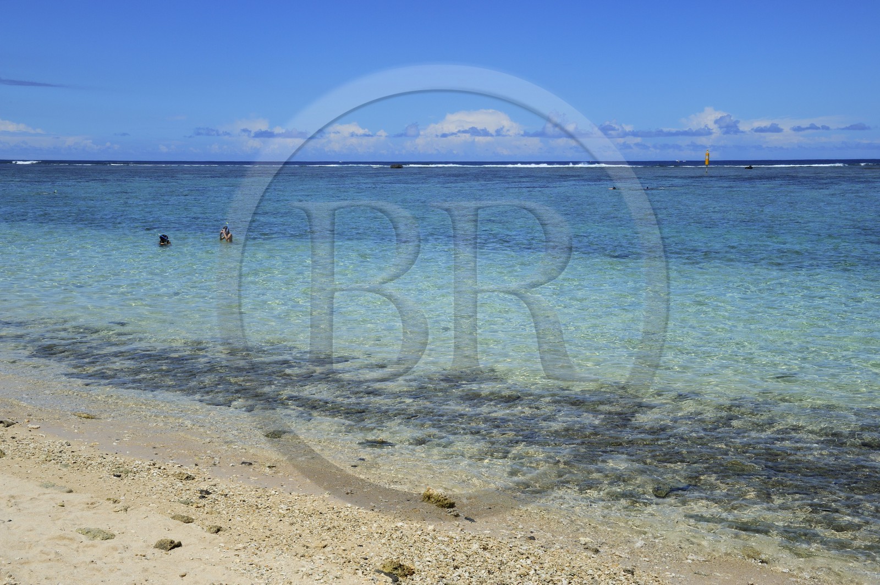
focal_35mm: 44
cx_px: 440
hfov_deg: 44.5
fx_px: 1075
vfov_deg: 30.5
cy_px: 292
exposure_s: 1/250
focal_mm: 44
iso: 200
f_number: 18
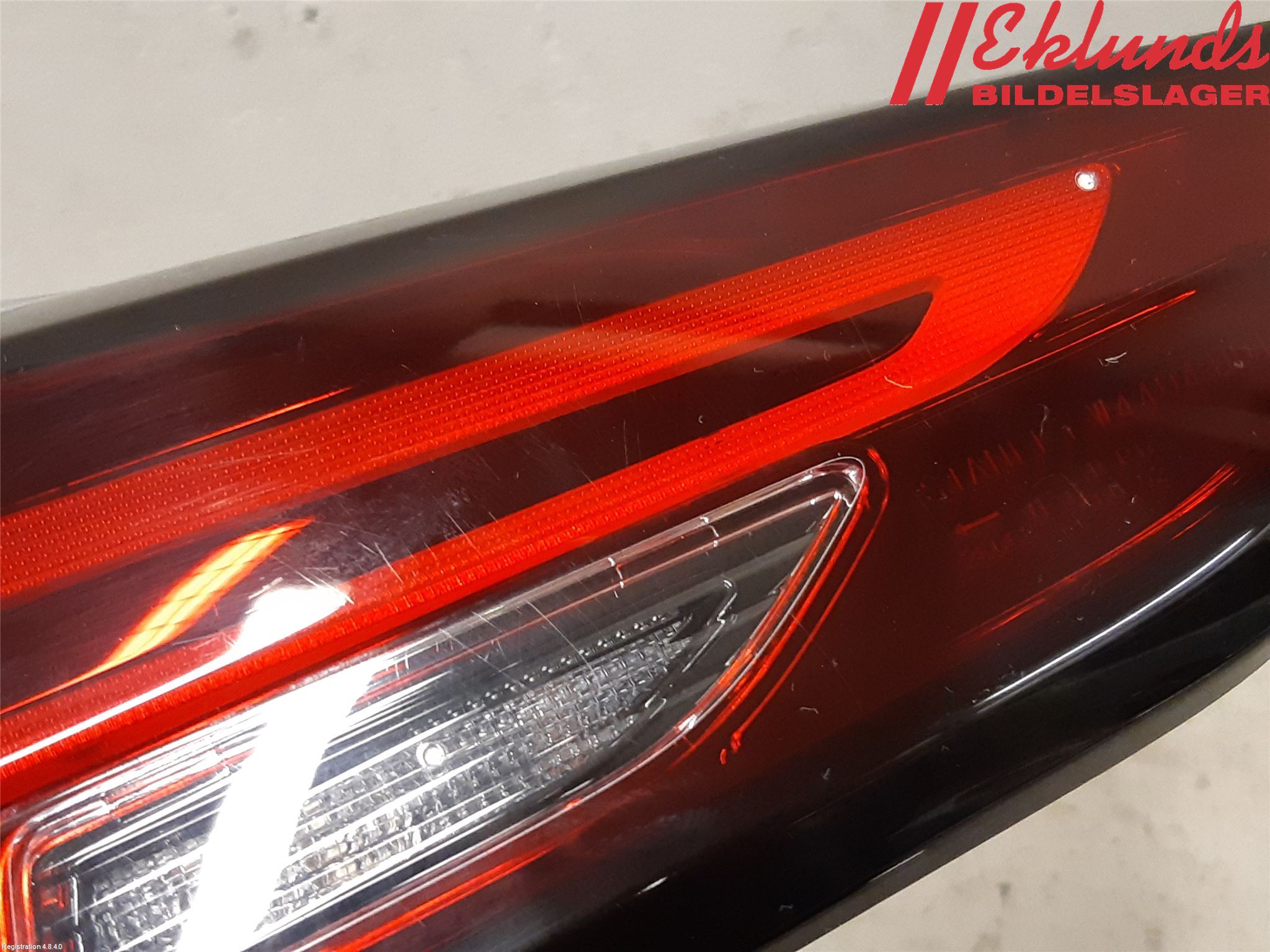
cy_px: 476
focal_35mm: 26
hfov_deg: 67.3
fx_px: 954
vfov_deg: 53.1
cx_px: 635
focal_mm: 3.93
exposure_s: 1/50
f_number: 1.7
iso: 320
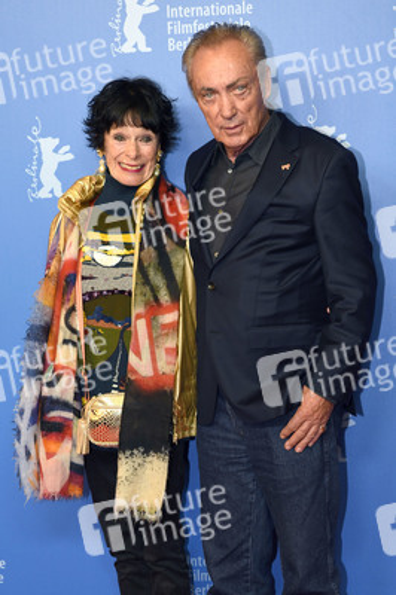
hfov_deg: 23.3
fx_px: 959
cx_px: 198
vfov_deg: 34.5
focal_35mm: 58
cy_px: 298
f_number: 4.5
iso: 1000
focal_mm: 58
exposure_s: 1/400
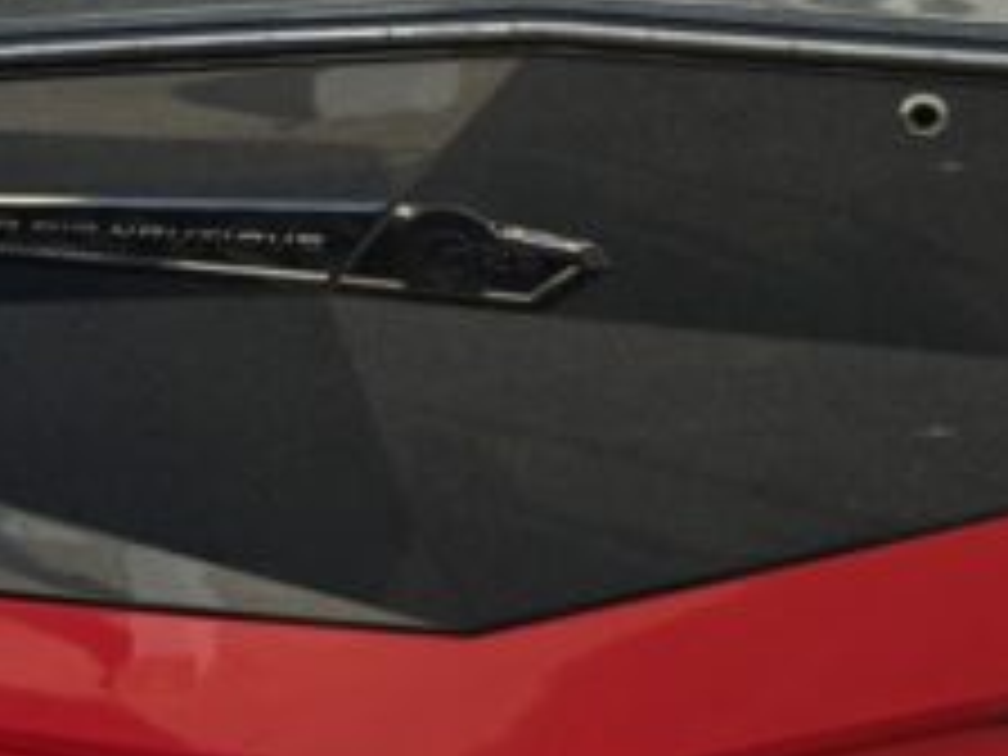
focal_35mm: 124
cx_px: 196
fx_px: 3611
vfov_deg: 11.9
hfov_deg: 15.8
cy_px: 220
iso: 50
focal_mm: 5.96
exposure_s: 1/1984
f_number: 1.6
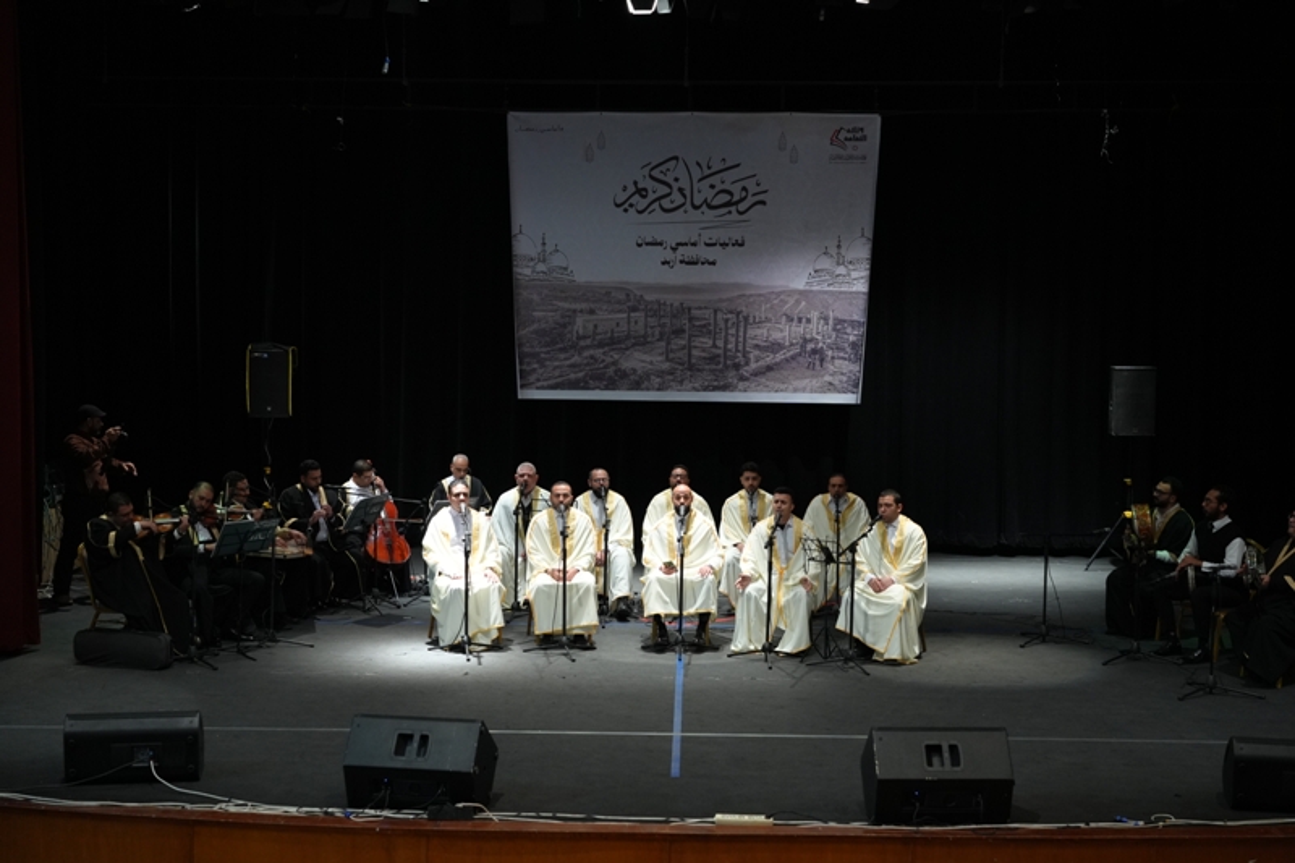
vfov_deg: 27.0
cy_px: 432
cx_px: 648
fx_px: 1798
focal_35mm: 50
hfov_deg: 39.6
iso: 2000
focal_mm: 50
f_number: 2.8
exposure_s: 1/320
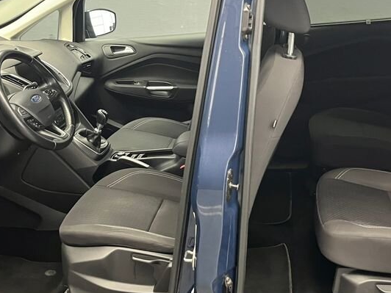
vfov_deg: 29.1
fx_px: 565
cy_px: 137
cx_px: 215
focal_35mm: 50
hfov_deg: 38.1
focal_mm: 5.1
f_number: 1.6
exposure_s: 1/25
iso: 640
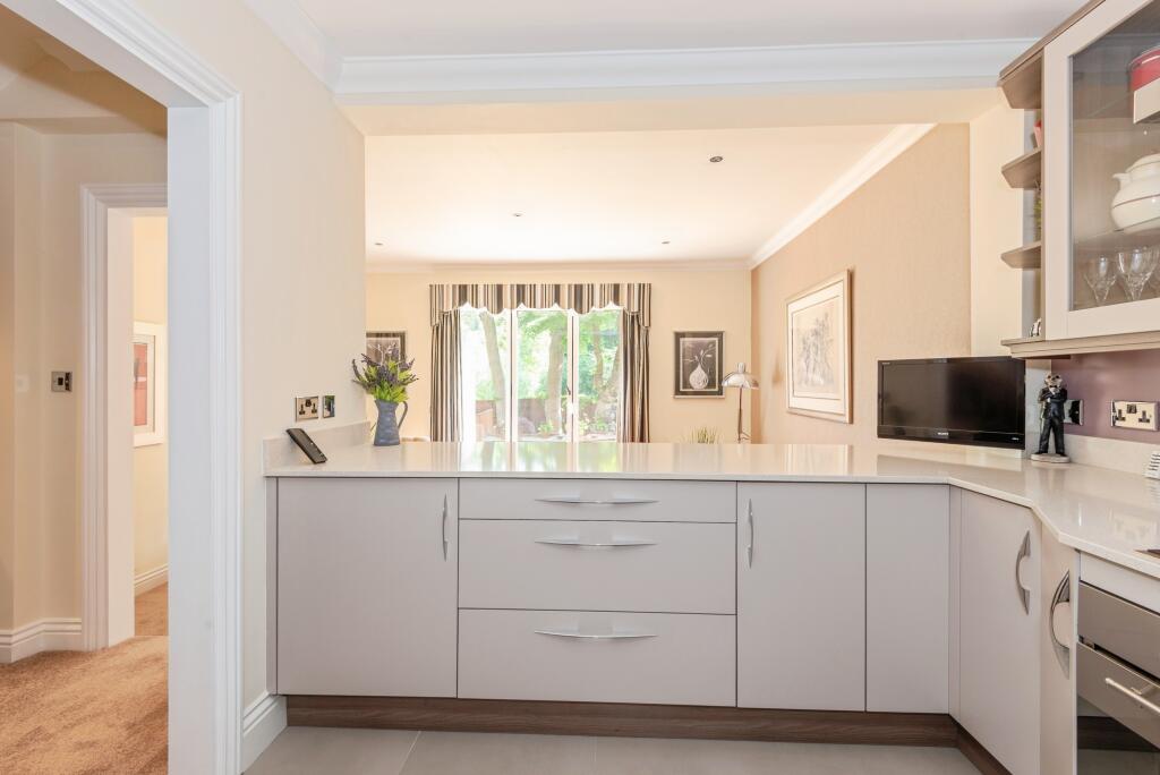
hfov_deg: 96.7
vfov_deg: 73.8
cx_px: 580
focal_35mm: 16
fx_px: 516
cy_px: 388
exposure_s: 1/6
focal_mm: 16
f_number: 8
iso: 200
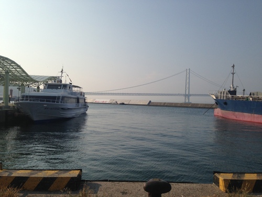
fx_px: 250
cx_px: 131
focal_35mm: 33
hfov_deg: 55.4
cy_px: 98
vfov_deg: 42.9
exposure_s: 1/3390
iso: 50
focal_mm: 4.13
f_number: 2.4
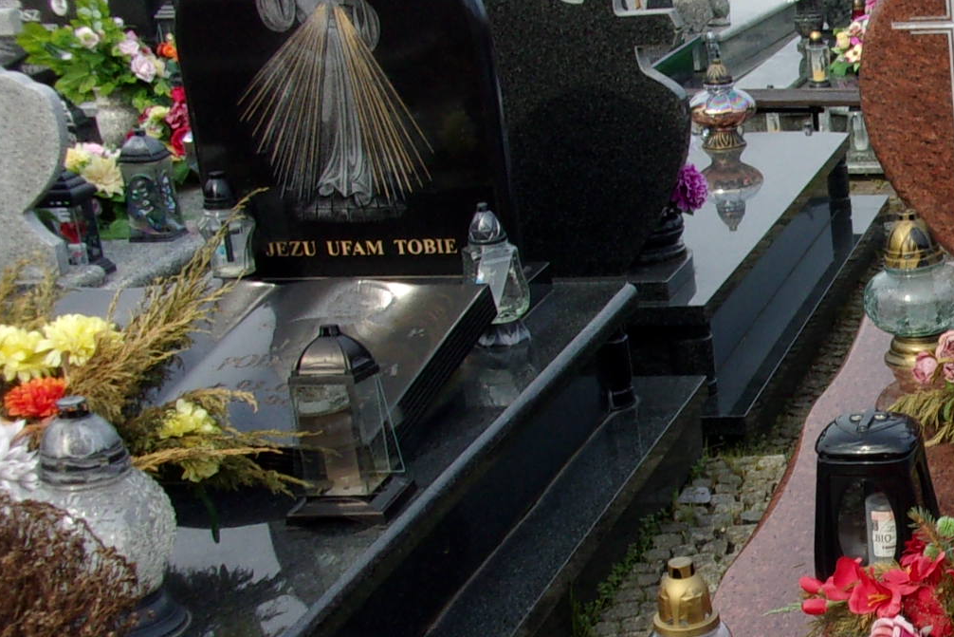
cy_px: 451
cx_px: 1147
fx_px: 1988
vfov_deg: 18.1
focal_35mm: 75
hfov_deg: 24.4
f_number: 10.8
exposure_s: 1/50
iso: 80
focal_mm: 5.1
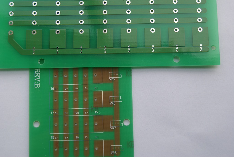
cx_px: 117
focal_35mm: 45
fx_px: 293
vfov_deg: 29.9
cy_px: 78
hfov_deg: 43.6
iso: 100
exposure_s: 1/80
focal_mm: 30
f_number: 5.6
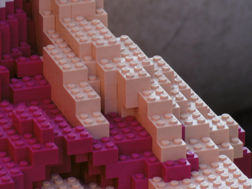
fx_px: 2941
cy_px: 90
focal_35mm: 404
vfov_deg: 3.7
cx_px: 94
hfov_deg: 4.9
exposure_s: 1/100
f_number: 6.3
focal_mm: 51.6
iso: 100
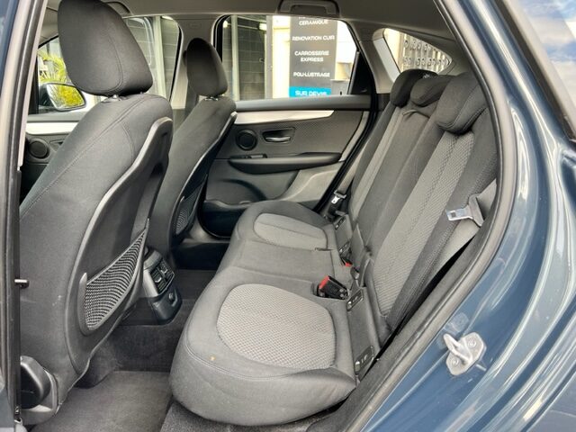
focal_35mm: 26
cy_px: 216
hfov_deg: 67.3
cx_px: 288
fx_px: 433
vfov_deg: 53.1
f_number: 1.5
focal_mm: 5.7
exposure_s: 1/121
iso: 125
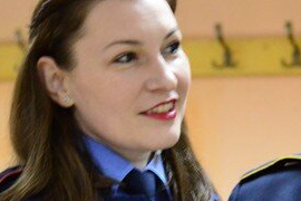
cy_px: 250
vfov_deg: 6.3
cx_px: 233
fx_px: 1823
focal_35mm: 218
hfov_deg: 9.4
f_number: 4
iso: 6400
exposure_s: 1/60
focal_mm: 70
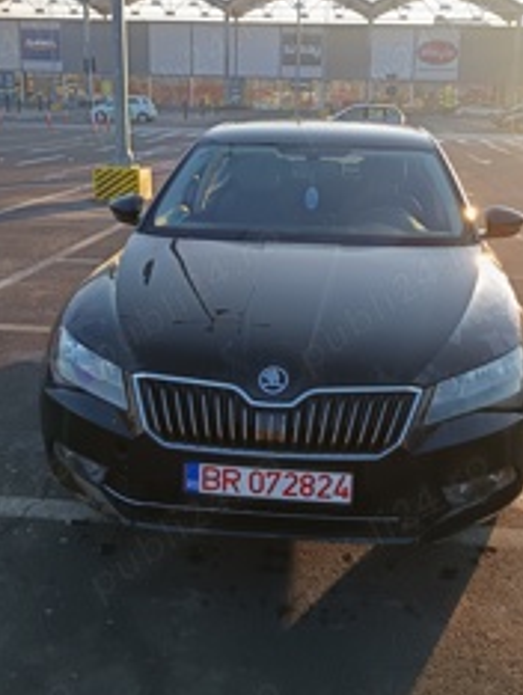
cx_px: 288
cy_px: 348
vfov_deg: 45.7
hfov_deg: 35.2
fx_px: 824
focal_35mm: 41
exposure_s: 1/110
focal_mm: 5.31
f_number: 1.7
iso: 50
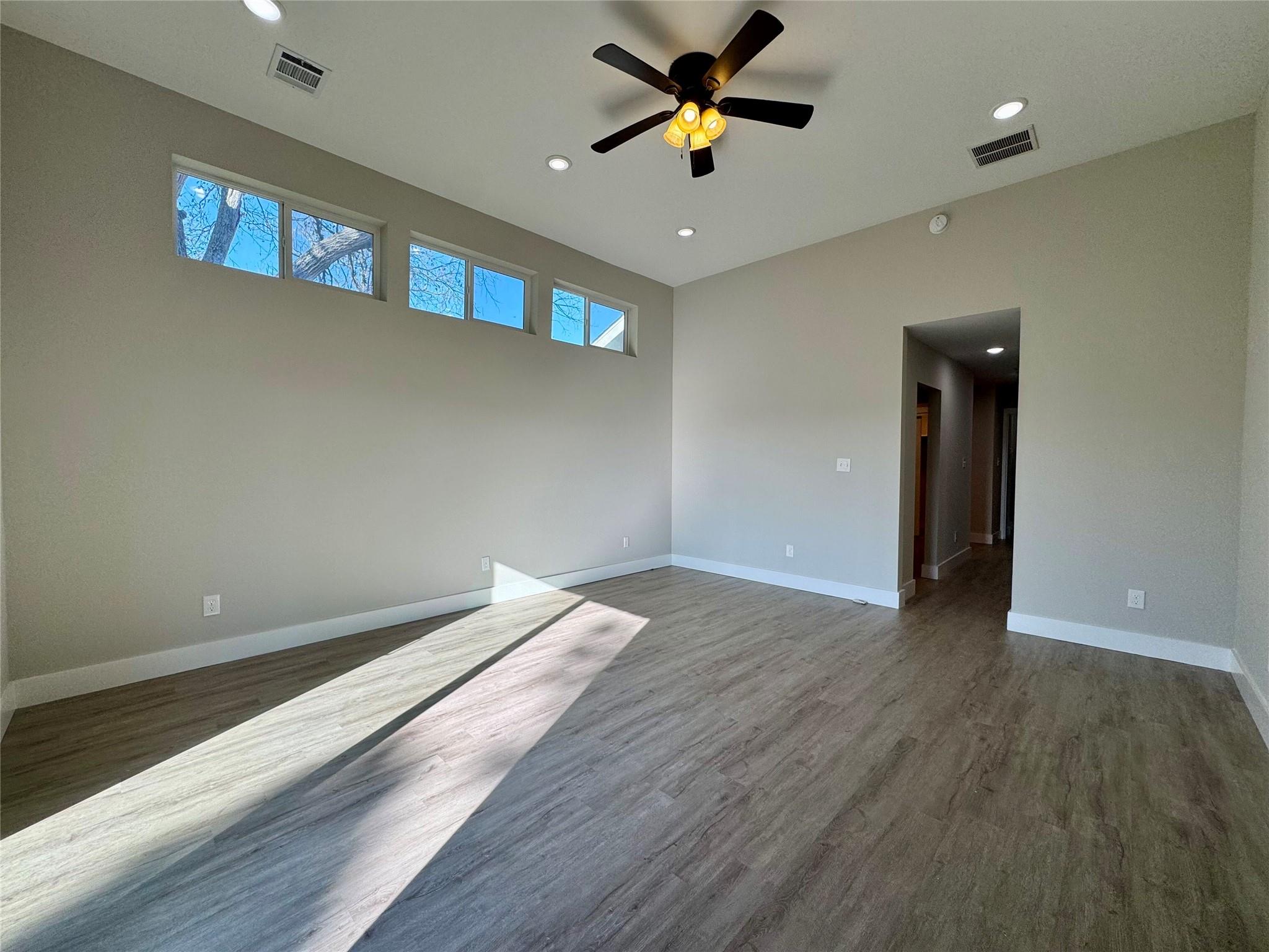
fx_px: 513
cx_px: 634
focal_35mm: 14
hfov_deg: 102.1
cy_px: 476
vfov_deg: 85.7
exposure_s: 1/297
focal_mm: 2.22
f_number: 2.2
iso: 40
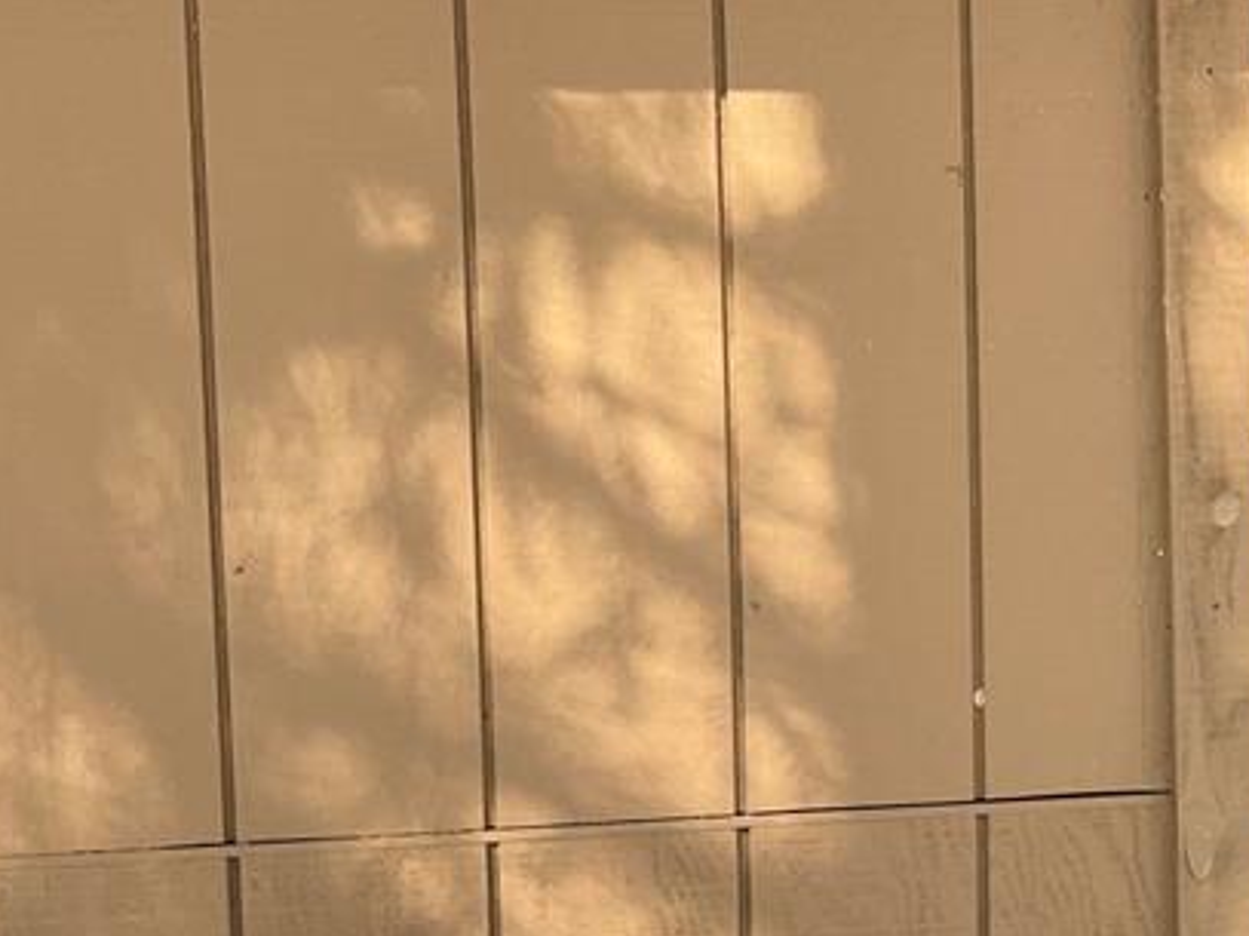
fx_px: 2633
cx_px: 1387
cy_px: 457
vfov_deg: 20.2
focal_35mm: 73
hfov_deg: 24.8
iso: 25
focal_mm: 3
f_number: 1.8
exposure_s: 1/172
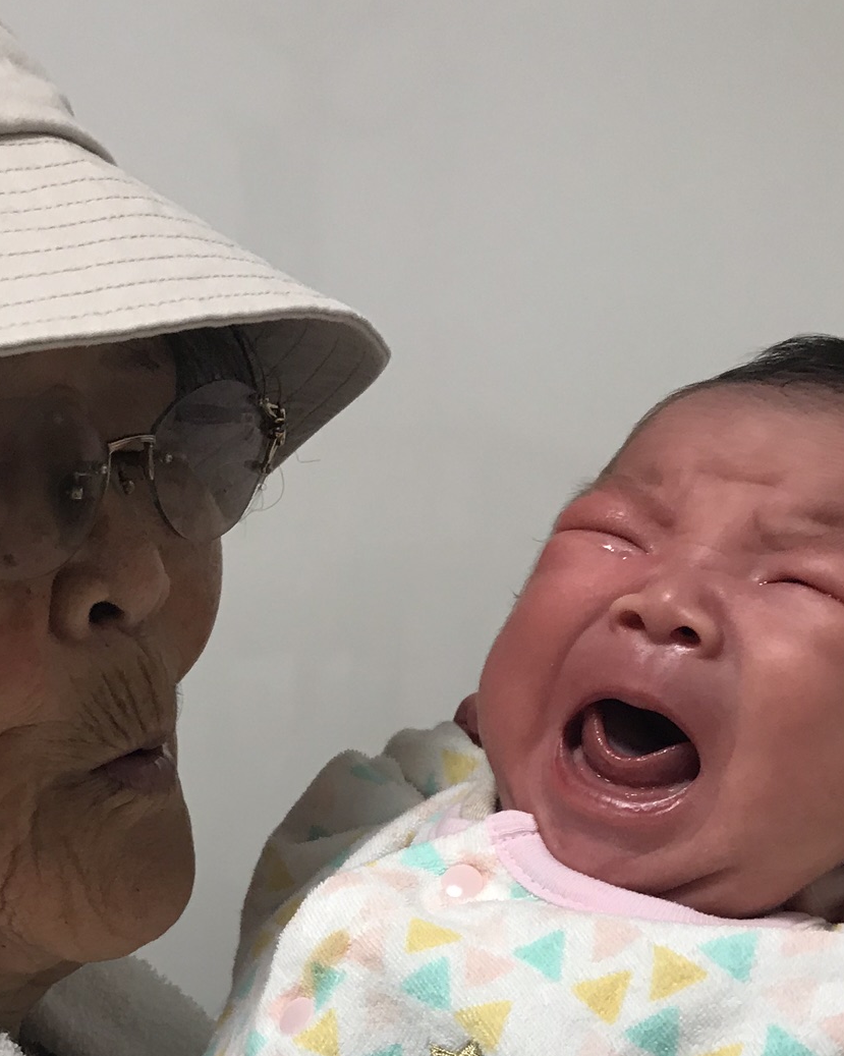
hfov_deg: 27.9
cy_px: 941
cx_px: 272
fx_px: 1687
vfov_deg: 33.0
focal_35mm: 54
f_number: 1.8
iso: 25
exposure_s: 1/30
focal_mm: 3.99
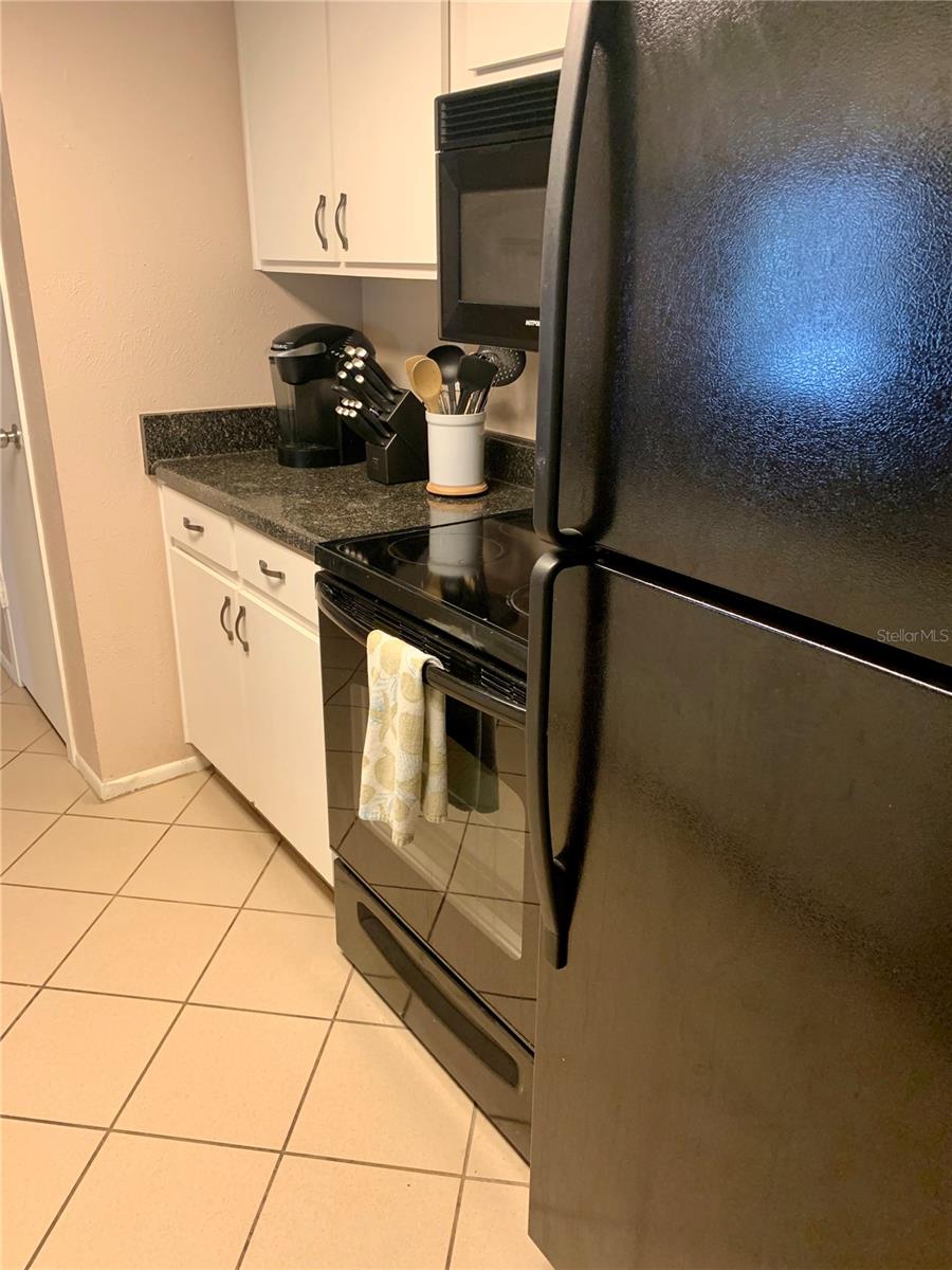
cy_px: 635
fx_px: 953
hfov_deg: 53.1
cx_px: 476
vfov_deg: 67.3
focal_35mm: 26
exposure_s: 1/60
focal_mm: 4.25
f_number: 1.8
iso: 200
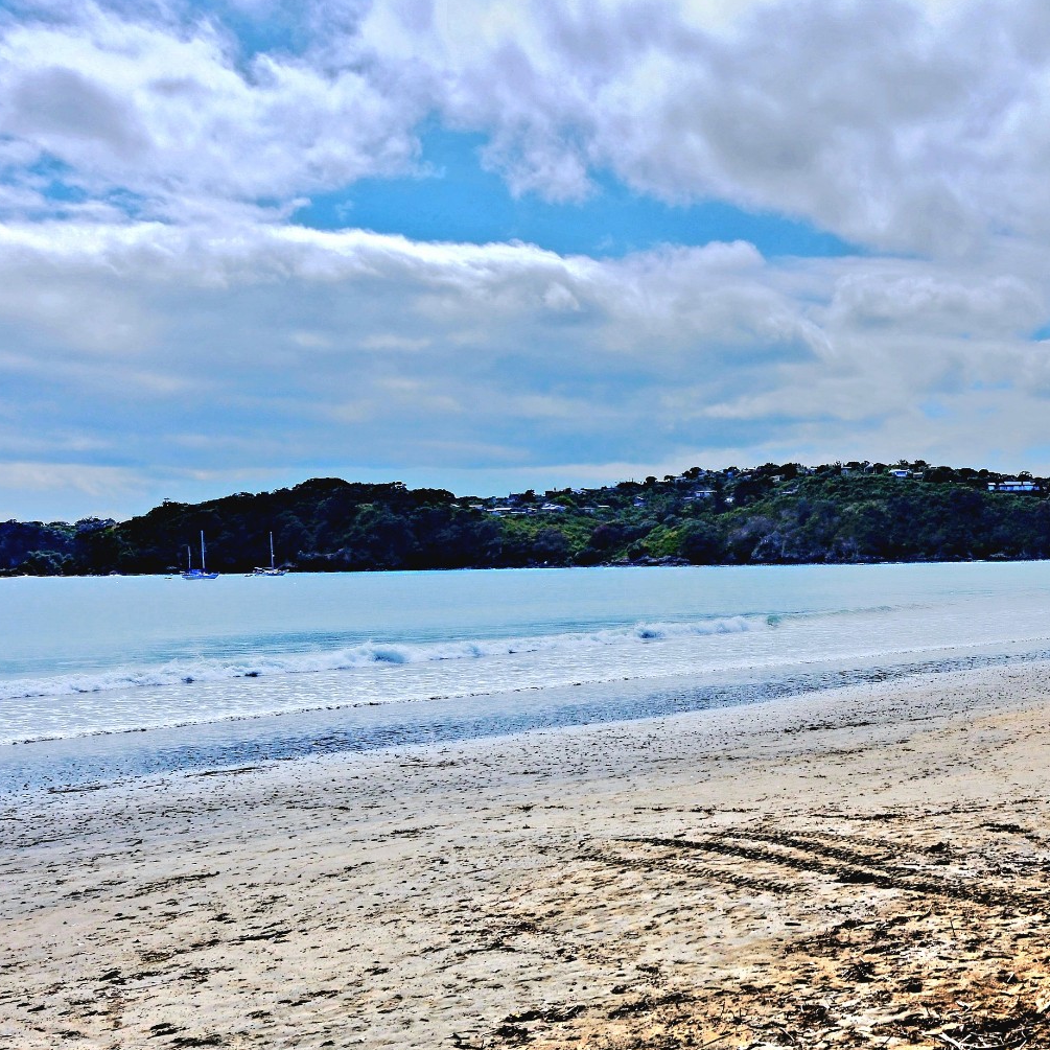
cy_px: 558
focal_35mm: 44
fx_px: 1510
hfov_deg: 36.1
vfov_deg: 38.3
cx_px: 933
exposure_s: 1/1429
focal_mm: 17
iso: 125
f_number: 7.1
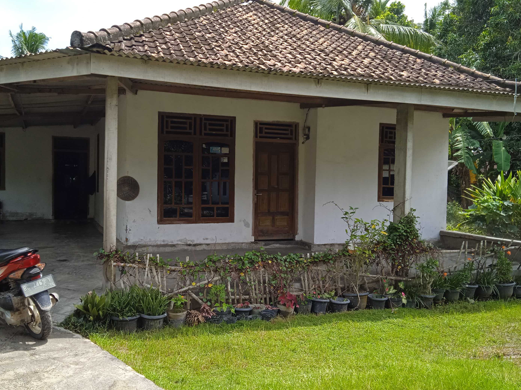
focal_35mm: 33
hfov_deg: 55.3
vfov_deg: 42.9
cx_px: 243
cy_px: 199
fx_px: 497
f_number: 2.2
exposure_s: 1/625
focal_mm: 3.43
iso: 112
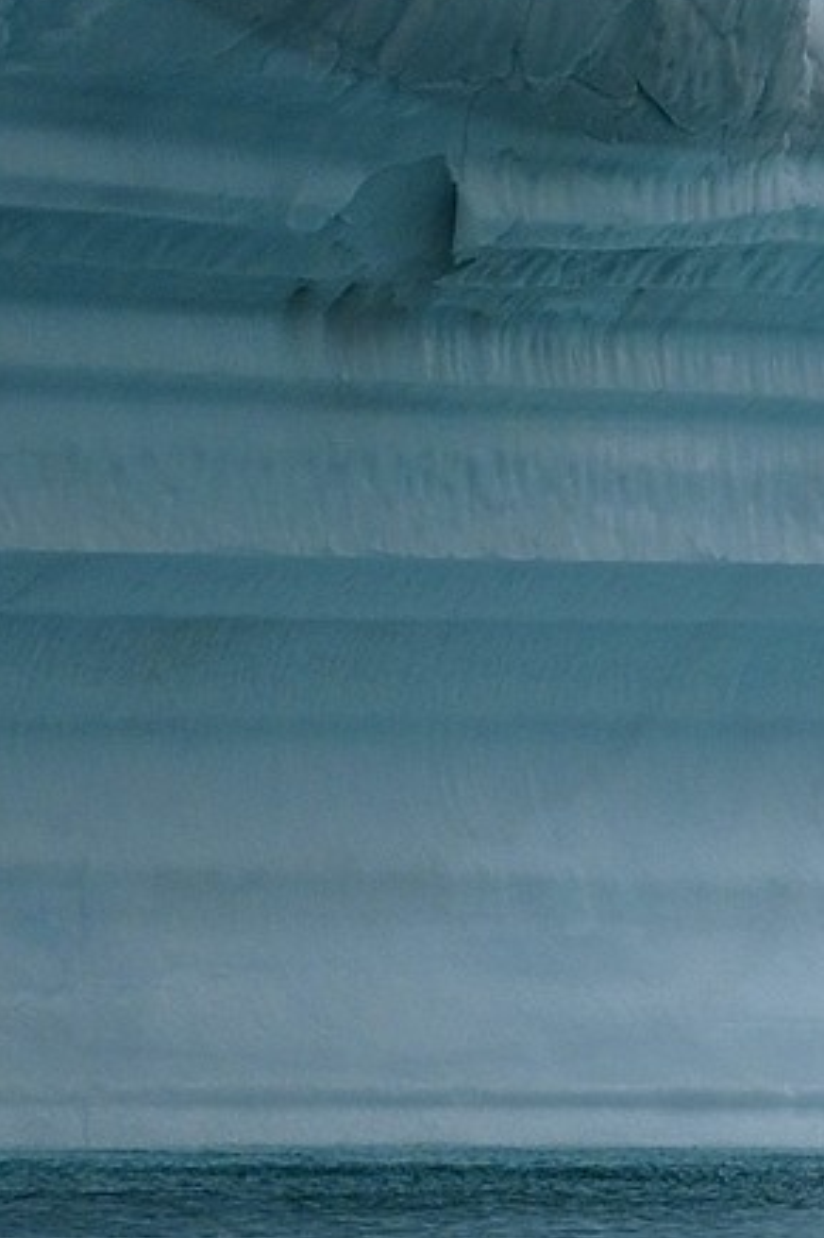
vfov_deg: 3.1
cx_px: 807
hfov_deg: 2.1
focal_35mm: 659
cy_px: -1176
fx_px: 22642
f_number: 9
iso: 400
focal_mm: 120
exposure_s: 1/640
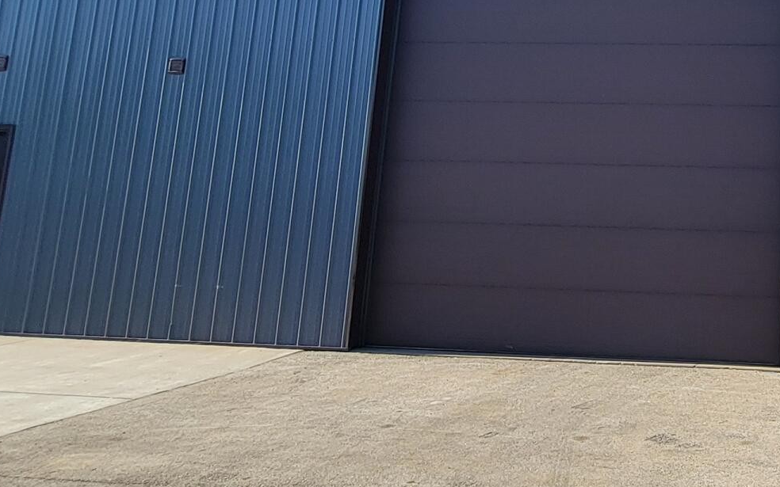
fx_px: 893
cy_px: 65
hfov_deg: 39.1
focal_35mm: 42
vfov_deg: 29.5
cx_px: 850
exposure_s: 1/989
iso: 50
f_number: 2.2
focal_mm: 2.2
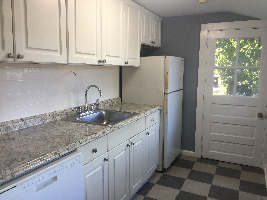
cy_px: 100
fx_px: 224
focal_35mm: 29
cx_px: 134
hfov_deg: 61.7
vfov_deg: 48.2
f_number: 2.2
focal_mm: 4.15
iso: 32
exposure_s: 1/40
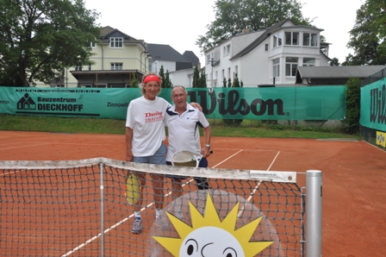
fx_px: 386
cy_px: 128
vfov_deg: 36.8
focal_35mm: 36
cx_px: 193
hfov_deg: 53.2
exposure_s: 1/200
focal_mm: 24
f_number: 11
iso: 200
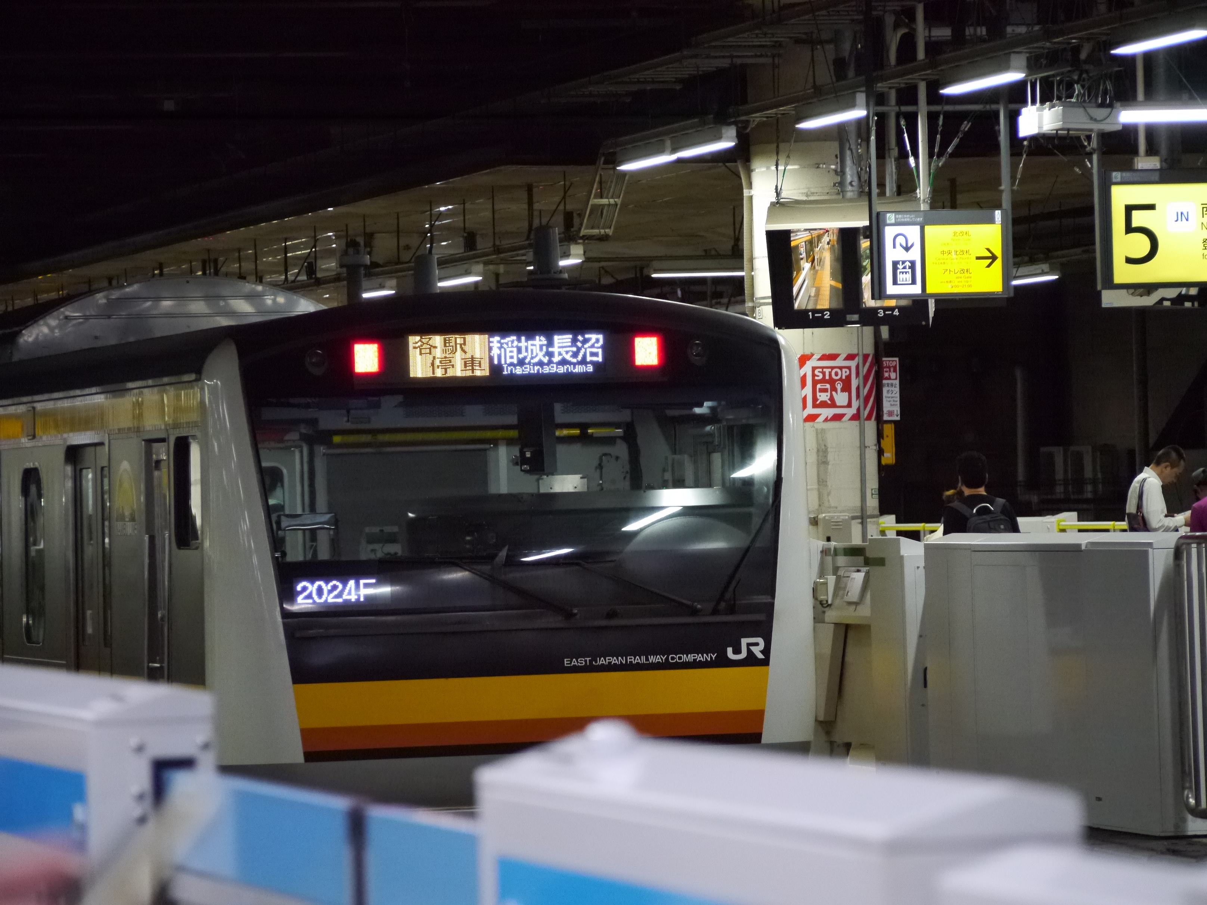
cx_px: 604
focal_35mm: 192
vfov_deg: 7.7
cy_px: 452
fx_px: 6695
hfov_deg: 10.3
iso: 3200
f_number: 4.9
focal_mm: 96
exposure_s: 1/125
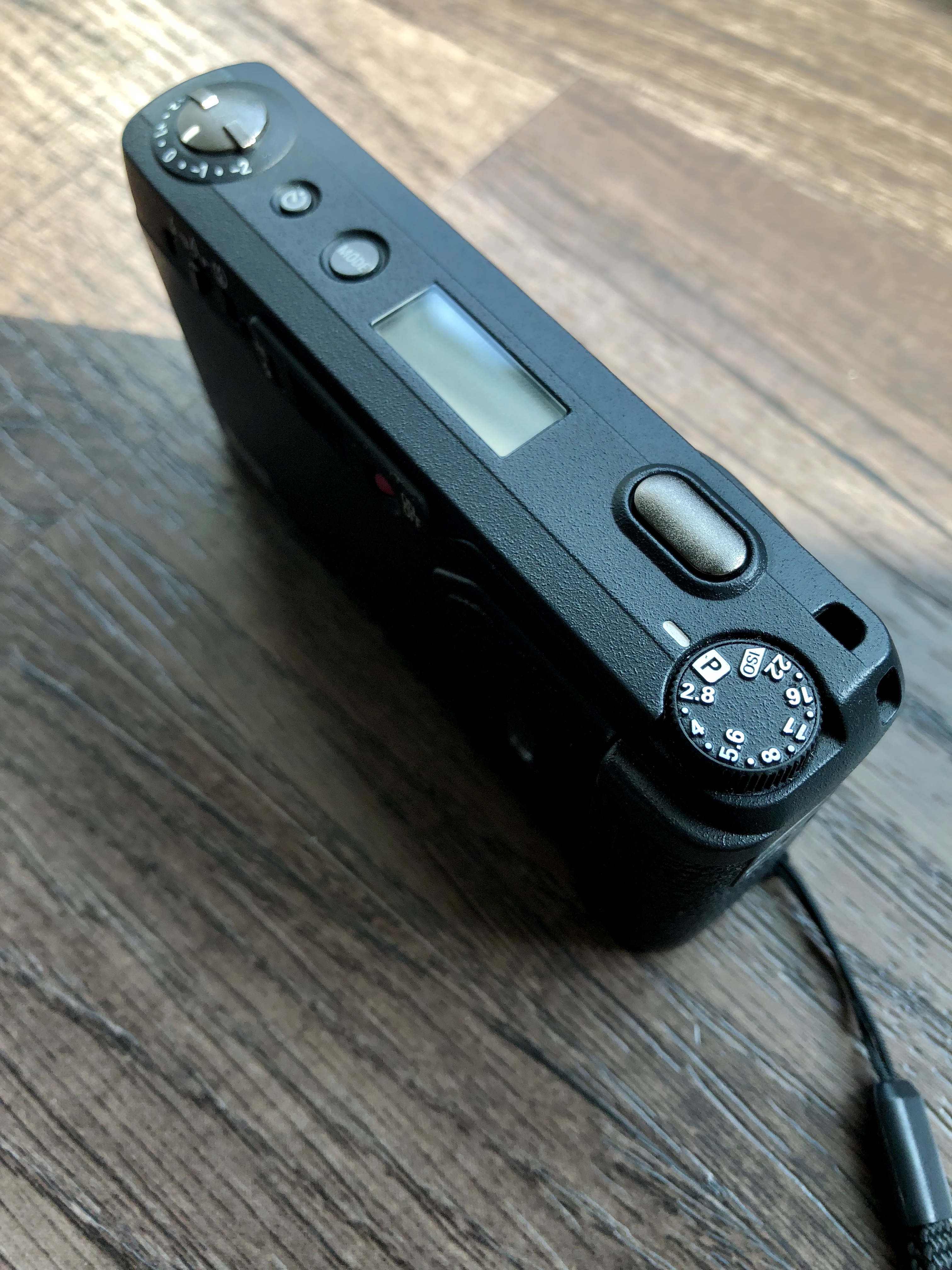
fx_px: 1027
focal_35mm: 28
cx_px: 476
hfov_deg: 49.7
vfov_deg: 63.4
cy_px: 635
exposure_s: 1/120
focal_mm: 4
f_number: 1.8
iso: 40
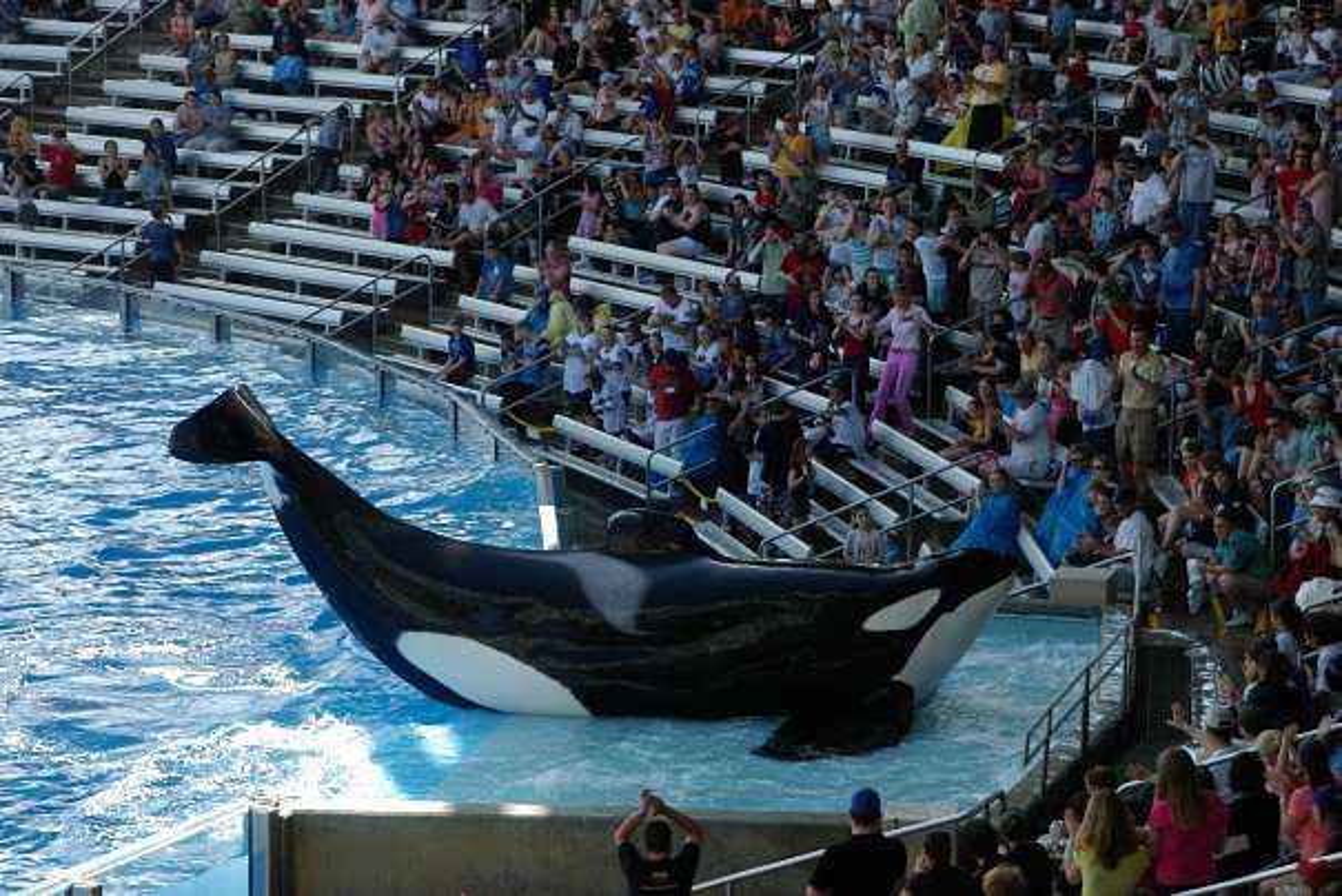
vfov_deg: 10.2
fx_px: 5035
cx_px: 671
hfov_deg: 15.2
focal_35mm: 135
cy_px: 448
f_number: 6.7
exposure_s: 1/180
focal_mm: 90
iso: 200
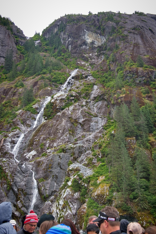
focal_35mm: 40
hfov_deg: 33.4
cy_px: 123
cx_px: 80
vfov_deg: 48.4
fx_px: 260
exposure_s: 1/100
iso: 100
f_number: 5
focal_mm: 38
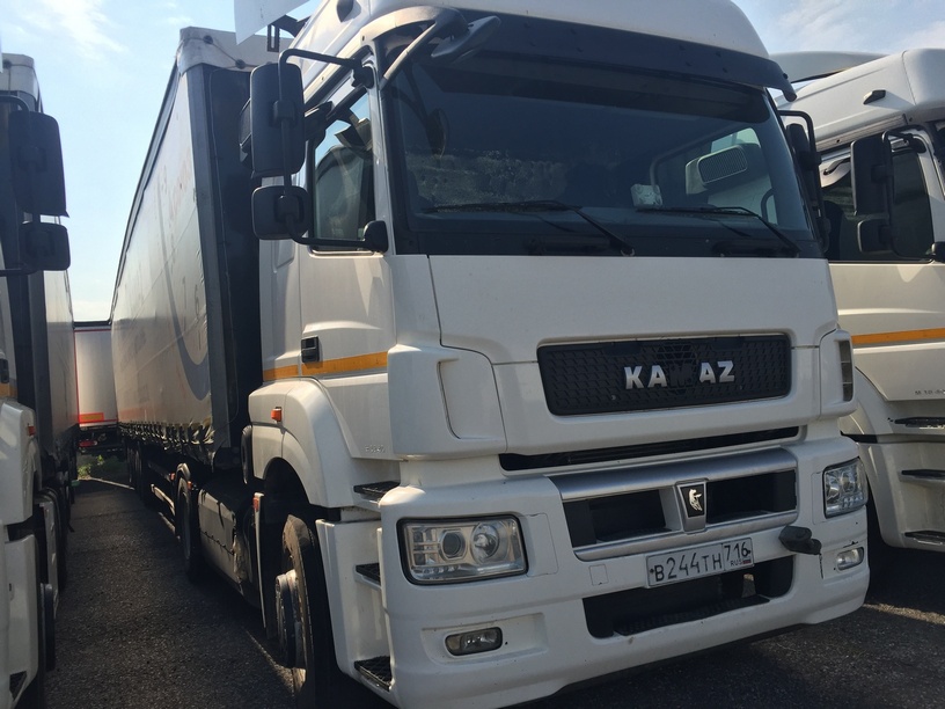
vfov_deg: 48.2
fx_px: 792
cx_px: 472
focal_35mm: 29
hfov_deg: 61.7
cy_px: 354
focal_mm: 4.15
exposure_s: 1/1799
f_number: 2.2
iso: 32
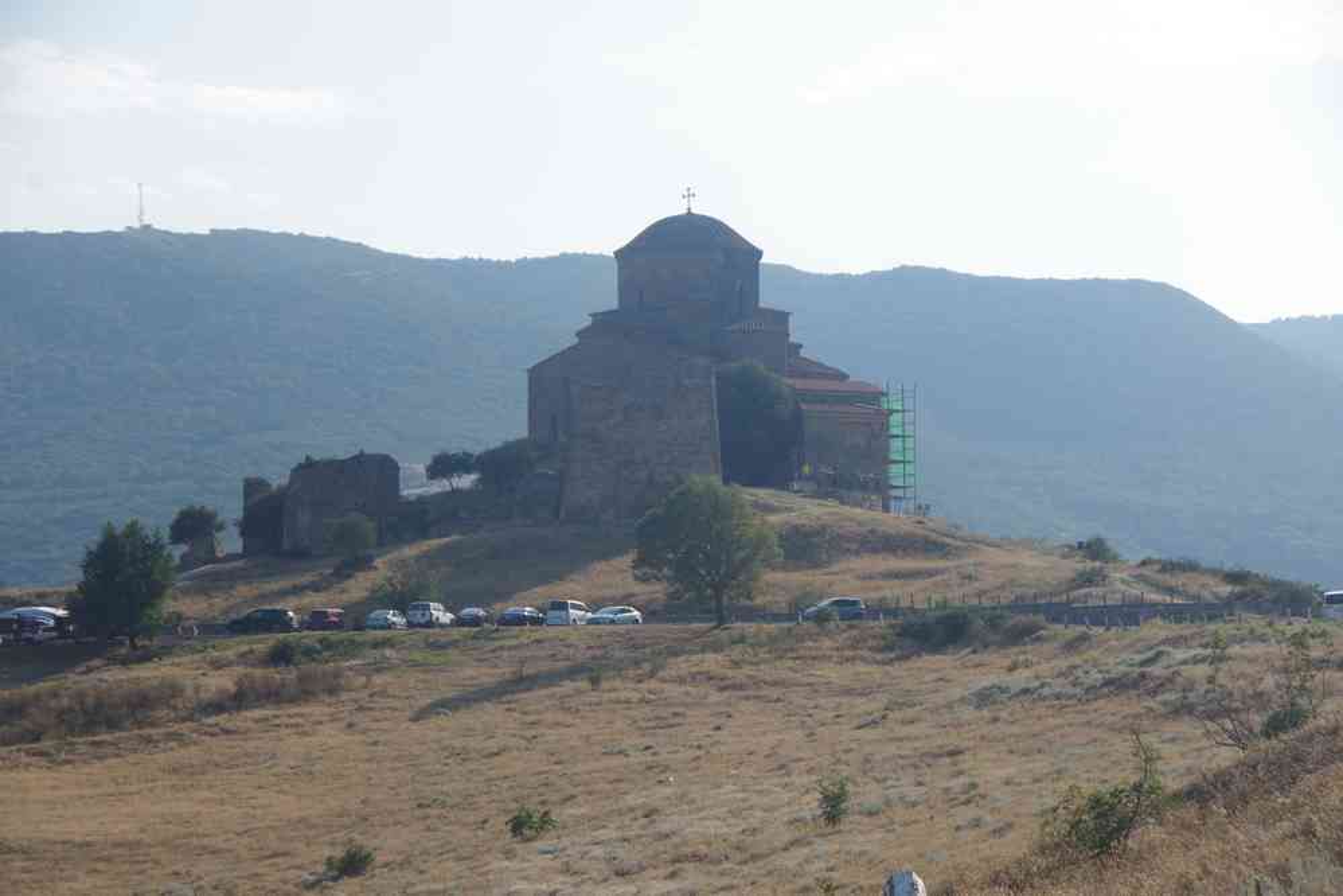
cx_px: 672
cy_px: 448
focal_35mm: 139
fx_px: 5185
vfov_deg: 9.9
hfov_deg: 14.8
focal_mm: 92.5
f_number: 9
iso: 200
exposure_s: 1/125
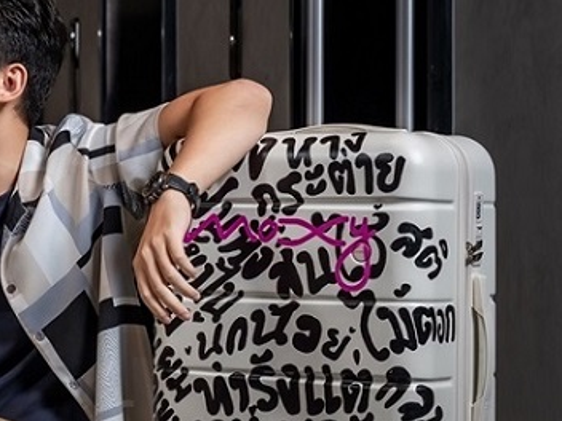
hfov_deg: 13.7
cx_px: -230
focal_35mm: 137
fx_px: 2224
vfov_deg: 10.8
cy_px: 240
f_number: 5.6
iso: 200
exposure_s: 1/250
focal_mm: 50
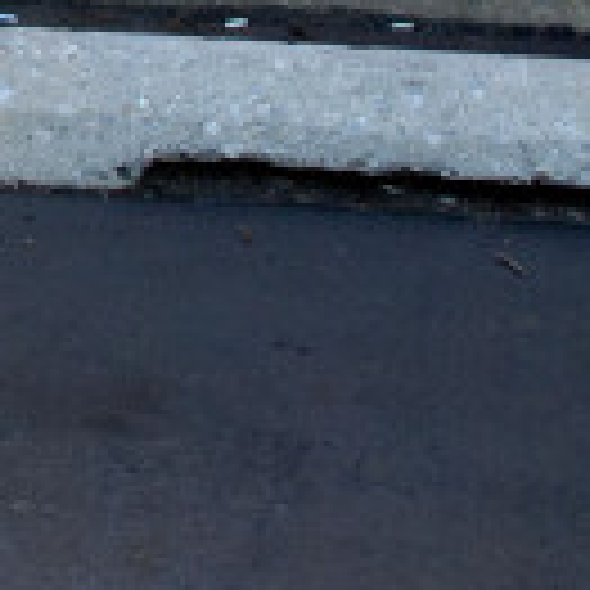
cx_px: -649
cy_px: -822
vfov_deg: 7.4
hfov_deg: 7.6
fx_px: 4242
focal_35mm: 220
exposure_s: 1/160
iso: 100
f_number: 6.3
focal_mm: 22
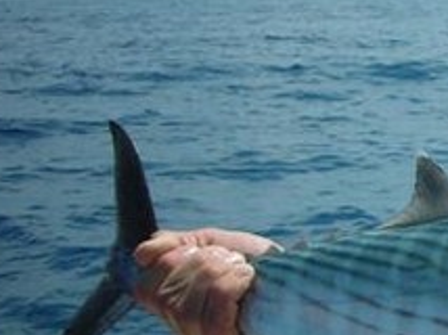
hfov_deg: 16.4
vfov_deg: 13.2
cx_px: 628
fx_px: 1448
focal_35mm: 112
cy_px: 138
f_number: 6.4
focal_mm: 6.3
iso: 50
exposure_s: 1/250
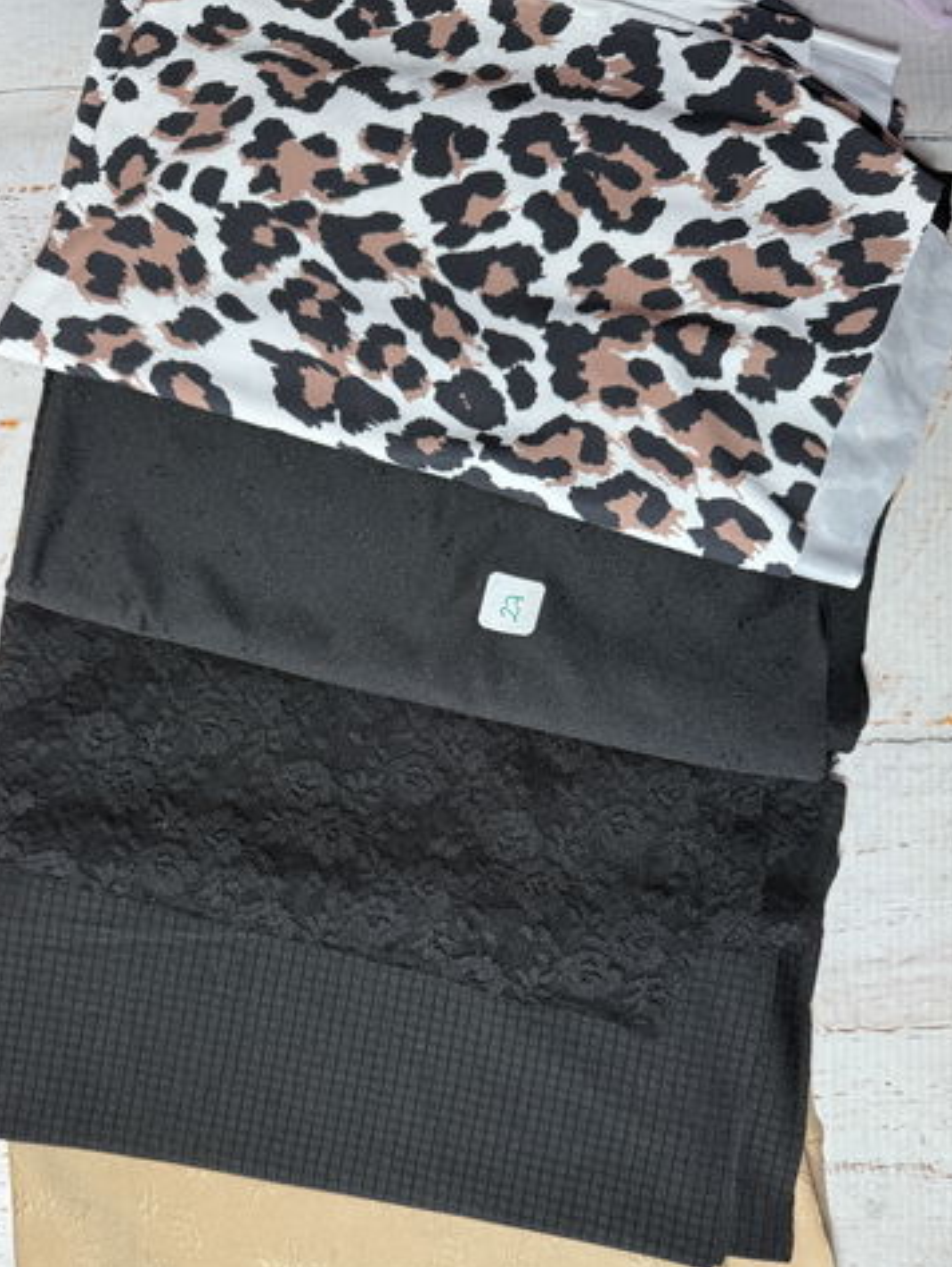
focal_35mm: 27
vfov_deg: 65.1
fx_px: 989
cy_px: 710
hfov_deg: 51.3
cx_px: 433
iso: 125
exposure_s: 1/120
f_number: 1.78
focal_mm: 6.76
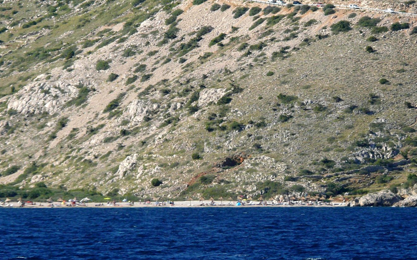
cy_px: 70
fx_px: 5533
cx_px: 184
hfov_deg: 4.3
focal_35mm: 487
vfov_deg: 2.7
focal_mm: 58.7
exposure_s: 1/250
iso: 100
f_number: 5
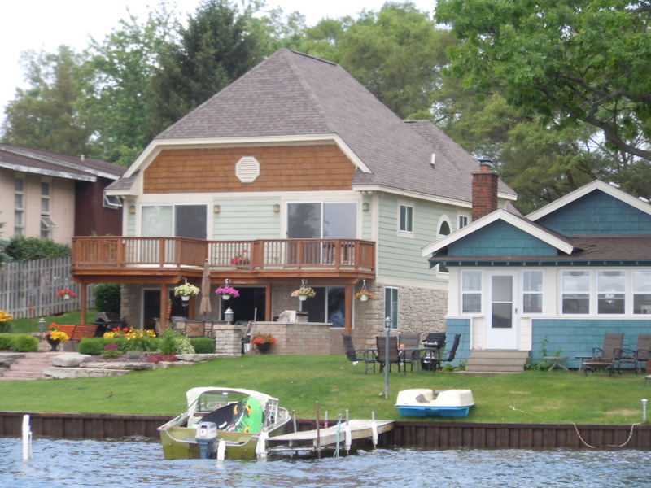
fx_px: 2652
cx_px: 326
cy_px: 244
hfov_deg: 14.0
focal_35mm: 141
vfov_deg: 10.5
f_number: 5.5
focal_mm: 25.3
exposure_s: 1/125
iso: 100
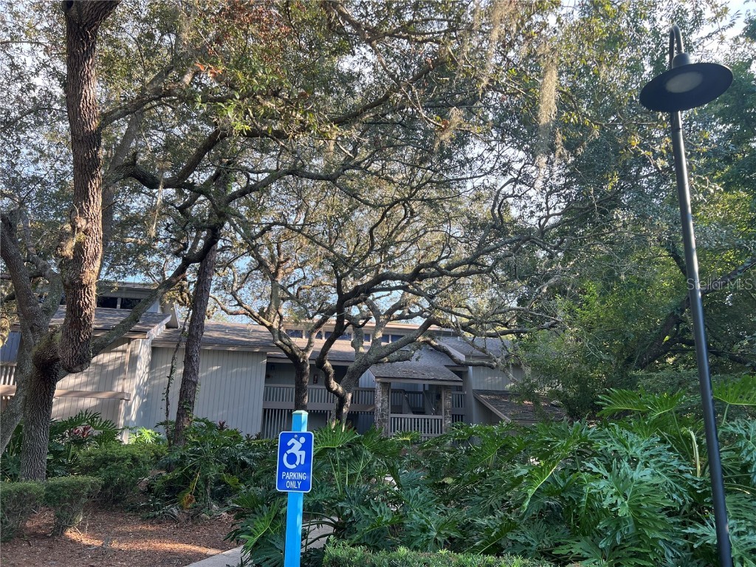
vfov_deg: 53.1
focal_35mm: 26
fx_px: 568
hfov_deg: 67.3
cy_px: 284
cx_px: 378
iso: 50
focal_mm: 5.7
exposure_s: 1/389
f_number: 1.5
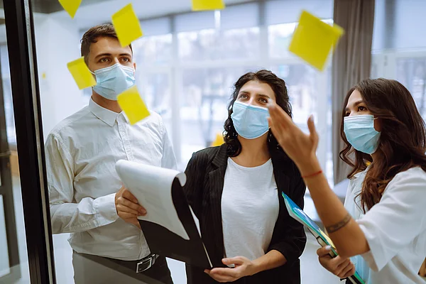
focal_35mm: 35
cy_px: 142
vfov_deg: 37.9
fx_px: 414
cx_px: 213
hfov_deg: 54.4
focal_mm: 35
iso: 250
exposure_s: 1/320
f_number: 1.4
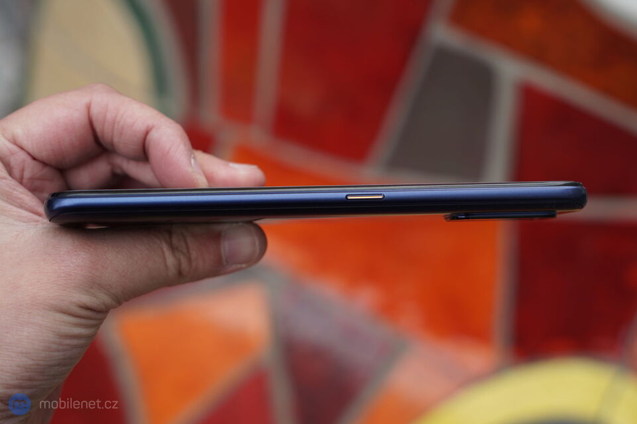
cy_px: 212
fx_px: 814
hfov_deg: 42.8
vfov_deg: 29.2
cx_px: 318
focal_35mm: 46
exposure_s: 1/200
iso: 160
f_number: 4
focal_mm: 46
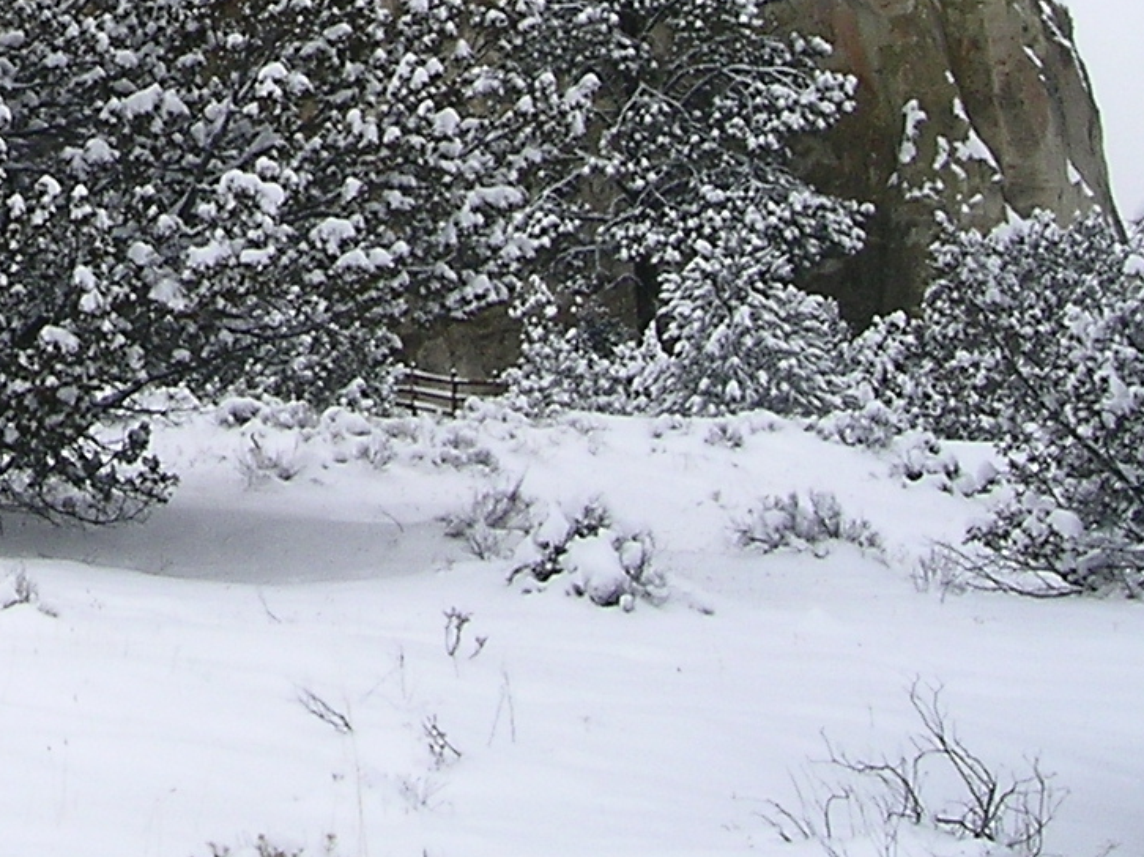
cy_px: -329
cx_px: -396
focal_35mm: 100
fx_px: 3304
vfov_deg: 14.1
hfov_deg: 18.2
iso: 50
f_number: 7.9
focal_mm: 5.8
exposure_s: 1/265
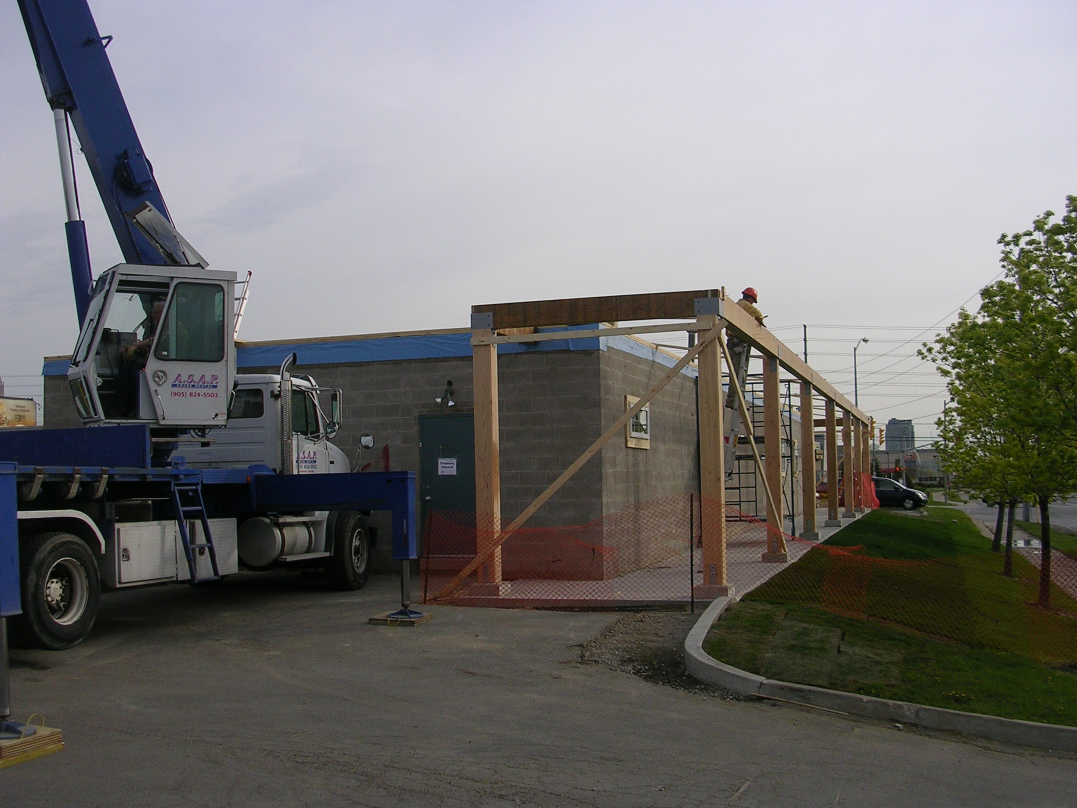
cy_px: 404
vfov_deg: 37.7
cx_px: 538
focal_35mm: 38
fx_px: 1182
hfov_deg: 49.0
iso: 50
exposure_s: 1/1312
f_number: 2.8
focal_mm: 5.8
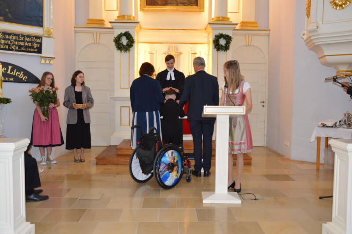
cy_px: 117
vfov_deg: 36.8
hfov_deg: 53.2
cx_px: 176
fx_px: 352
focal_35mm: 36
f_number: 3.8
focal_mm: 24
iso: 640
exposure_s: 1/60
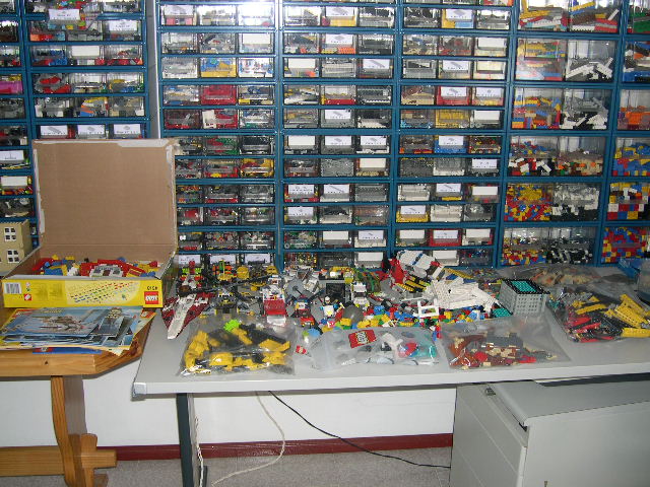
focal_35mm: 38
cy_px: 244
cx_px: 325
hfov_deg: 49.0
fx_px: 714
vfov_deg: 37.7
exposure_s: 1/60
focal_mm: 8
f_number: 2.8
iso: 100
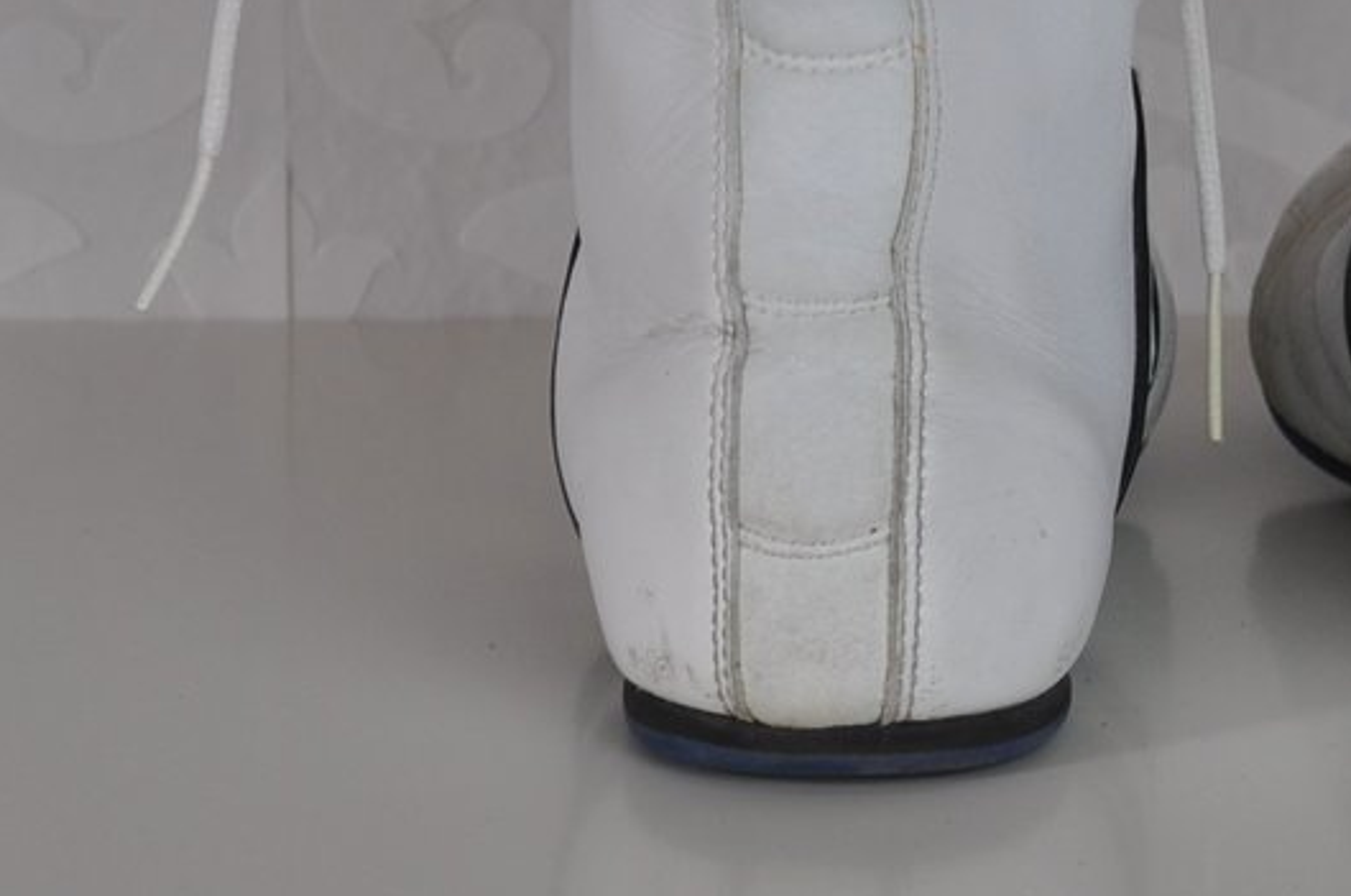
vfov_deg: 12.0
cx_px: 1222
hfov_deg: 18.1
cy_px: -248
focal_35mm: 111
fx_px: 4159
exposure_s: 1/40
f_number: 6.3
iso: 200
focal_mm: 26
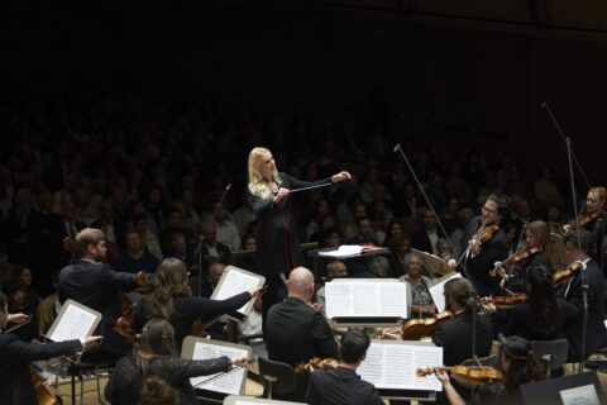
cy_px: 202
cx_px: 304
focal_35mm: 85
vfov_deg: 16.1
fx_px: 1433
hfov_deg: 23.9
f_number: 2.8
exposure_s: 1/160
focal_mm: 85
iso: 1000
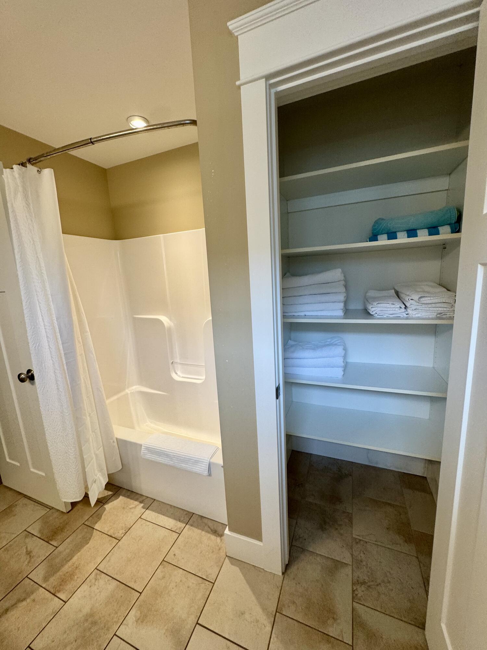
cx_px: 244
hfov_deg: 85.7
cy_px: 325
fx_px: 263
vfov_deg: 102.1
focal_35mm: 14
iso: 160
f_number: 2.2
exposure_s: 1/120
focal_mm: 2.22
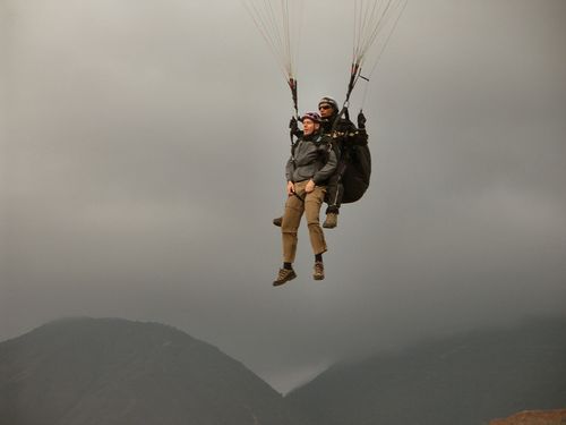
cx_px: 283
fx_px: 3270
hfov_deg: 9.9
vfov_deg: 7.4
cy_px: 212
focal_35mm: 200
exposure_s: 1/100
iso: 100
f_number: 3.5
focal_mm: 50.8
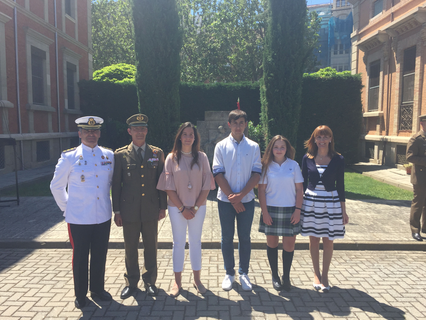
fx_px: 369
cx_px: 214
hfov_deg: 60.0
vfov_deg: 46.8
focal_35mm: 30
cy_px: 159
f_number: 2.2
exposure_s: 1/1276
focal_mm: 4.15
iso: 32
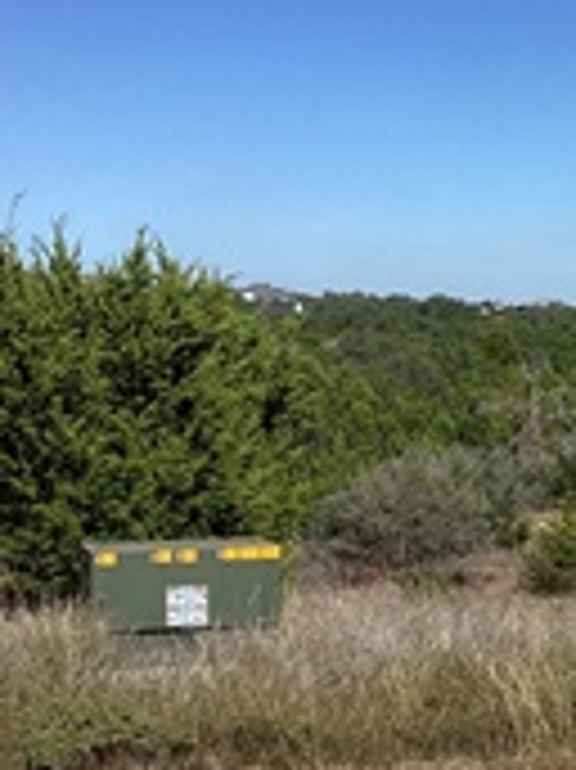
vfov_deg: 22.2
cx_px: 405
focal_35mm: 87
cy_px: 639
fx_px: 1933
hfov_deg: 16.9
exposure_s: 1/2203
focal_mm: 3.3
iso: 25
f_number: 2.4
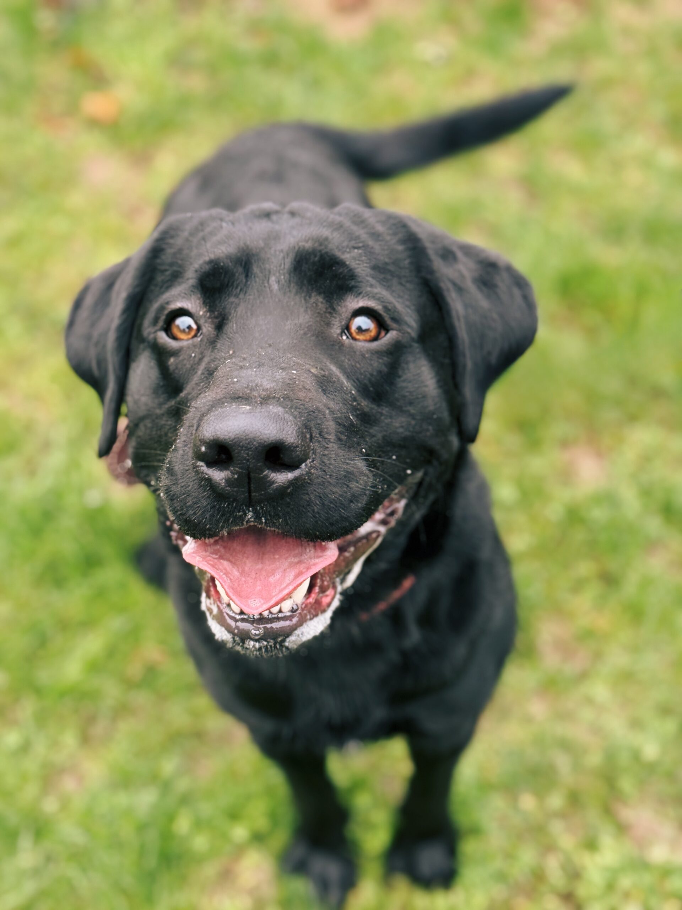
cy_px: 455
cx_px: 341
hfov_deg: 30.3
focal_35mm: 48
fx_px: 1261
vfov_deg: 39.7
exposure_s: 1/121
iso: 80
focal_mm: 6.76
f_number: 1.78
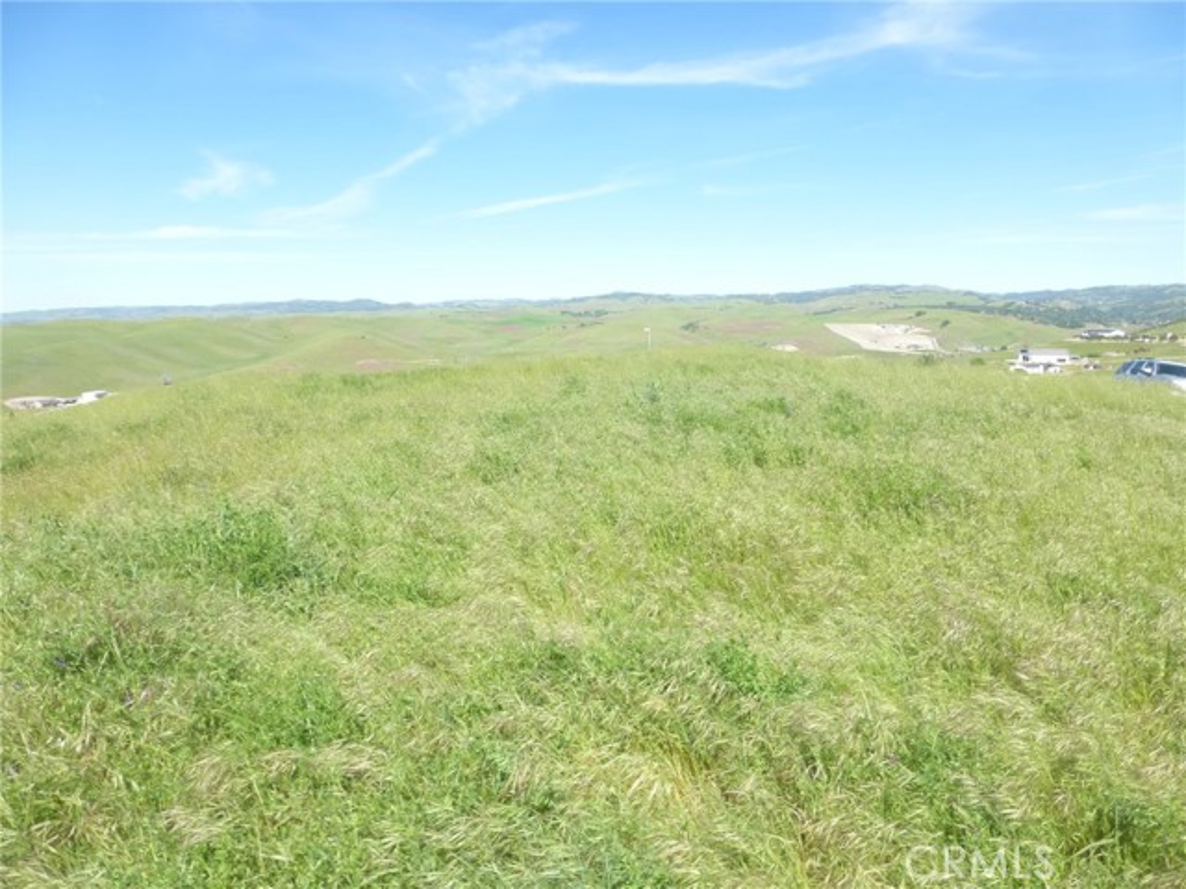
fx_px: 822
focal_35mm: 24
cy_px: 444
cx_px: 593
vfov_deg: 56.8
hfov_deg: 71.6
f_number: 4
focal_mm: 4.3
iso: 100
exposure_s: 1/500
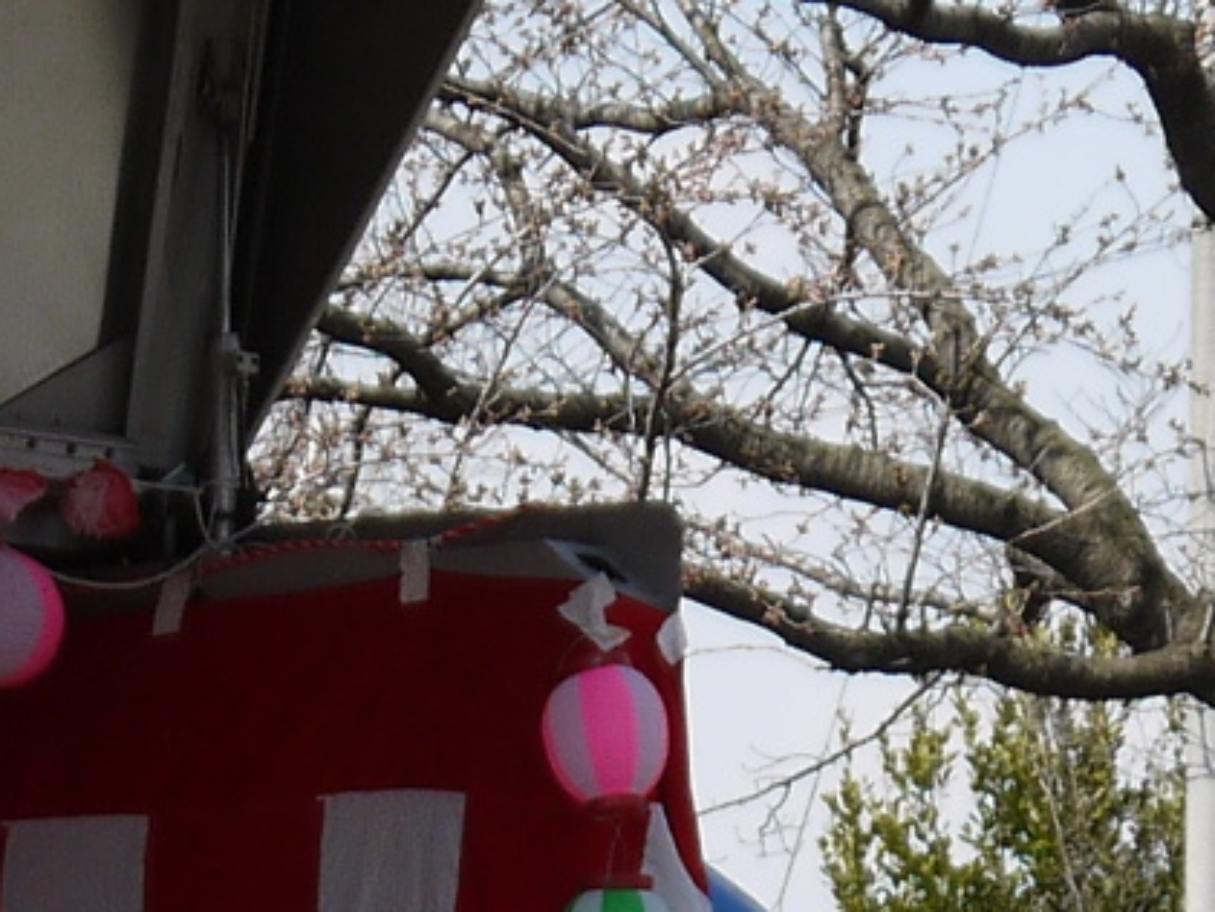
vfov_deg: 5.6
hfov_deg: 7.8
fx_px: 8918
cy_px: 2421
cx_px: 29
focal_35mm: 254
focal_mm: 19
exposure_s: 1/1000
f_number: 4.5
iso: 160
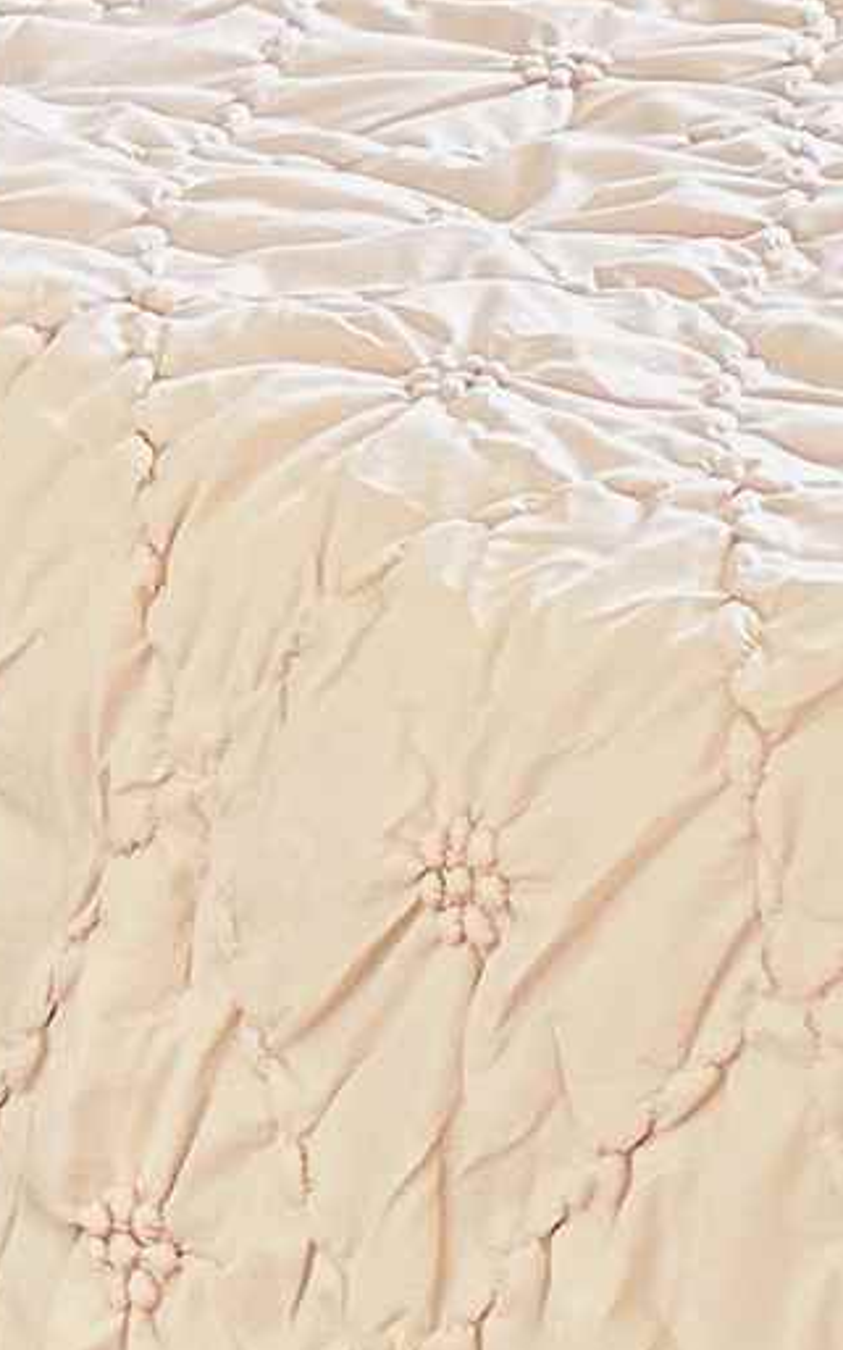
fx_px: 5591
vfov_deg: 13.6
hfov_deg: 8.6
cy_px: 18
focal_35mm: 152
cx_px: 89
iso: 250
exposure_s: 1/121
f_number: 1.78
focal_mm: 6.86
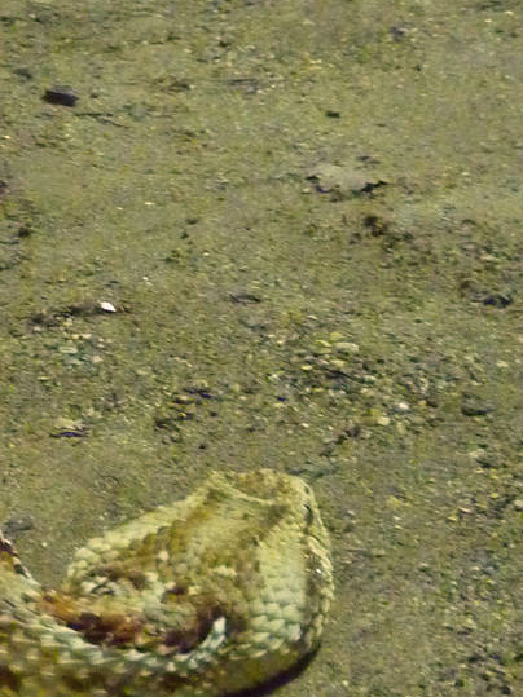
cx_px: 0
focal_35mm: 95
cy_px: 198
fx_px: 1915
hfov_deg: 15.3
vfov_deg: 20.5
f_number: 3.5
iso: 800
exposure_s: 1/8
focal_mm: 5.3
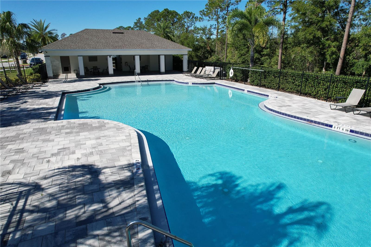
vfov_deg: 57.2
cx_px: 186
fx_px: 227
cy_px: 124
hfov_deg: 78.6
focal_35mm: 22
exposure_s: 1/2500
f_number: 2.8
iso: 130
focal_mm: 8.38
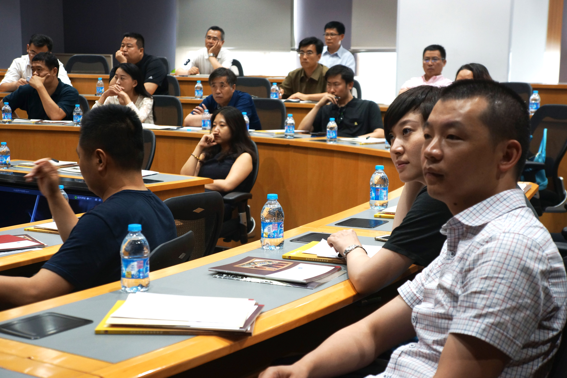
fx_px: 1008
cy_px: 189
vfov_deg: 21.2
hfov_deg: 31.4
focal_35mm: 64
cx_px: 284
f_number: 4.5
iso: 500
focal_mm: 43
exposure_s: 1/80
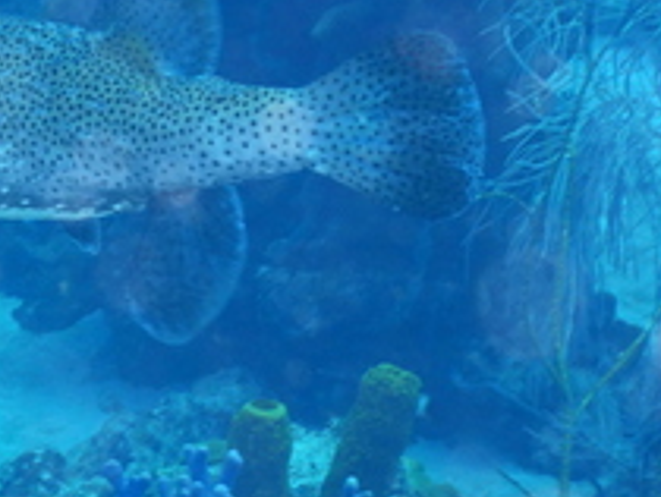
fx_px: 3307
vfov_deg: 8.6
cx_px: -110
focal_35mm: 173
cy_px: 200
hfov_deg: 11.2
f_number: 4.3
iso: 125
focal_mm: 9.2
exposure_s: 1/50
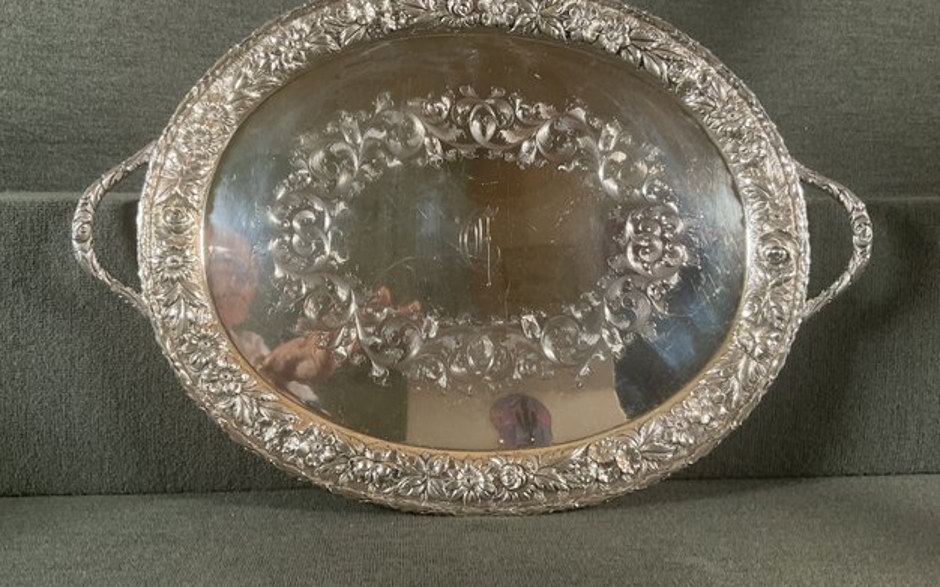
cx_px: 472
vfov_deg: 40.5
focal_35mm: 31
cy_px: 250
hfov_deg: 61.2
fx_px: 794
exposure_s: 1/60
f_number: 1.8
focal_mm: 3
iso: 125
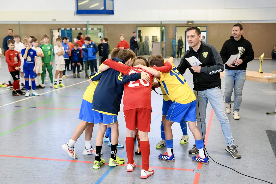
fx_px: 307
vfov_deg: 33.4
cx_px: 138
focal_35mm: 40
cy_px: 92
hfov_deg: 48.5
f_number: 2.8
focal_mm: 40
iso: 5000
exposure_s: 1/800
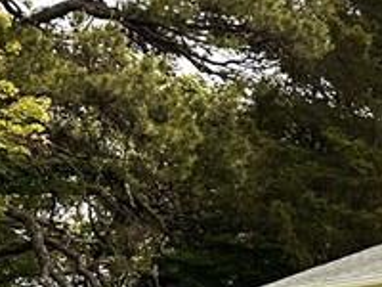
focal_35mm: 123
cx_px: 907
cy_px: 350
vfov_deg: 11.8
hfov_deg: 12.6
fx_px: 1357
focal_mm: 6.86
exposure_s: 1/3472
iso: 80
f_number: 1.78
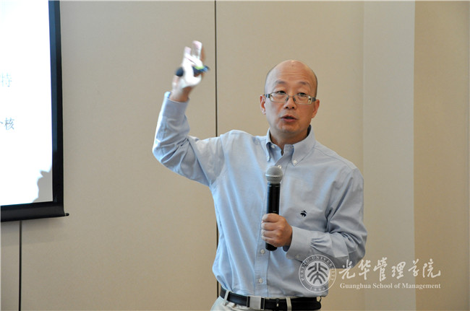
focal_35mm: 99
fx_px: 1290
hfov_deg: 20.6
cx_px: 235
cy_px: 156
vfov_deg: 13.8
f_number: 5.3
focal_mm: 66
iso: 800
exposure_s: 1/40
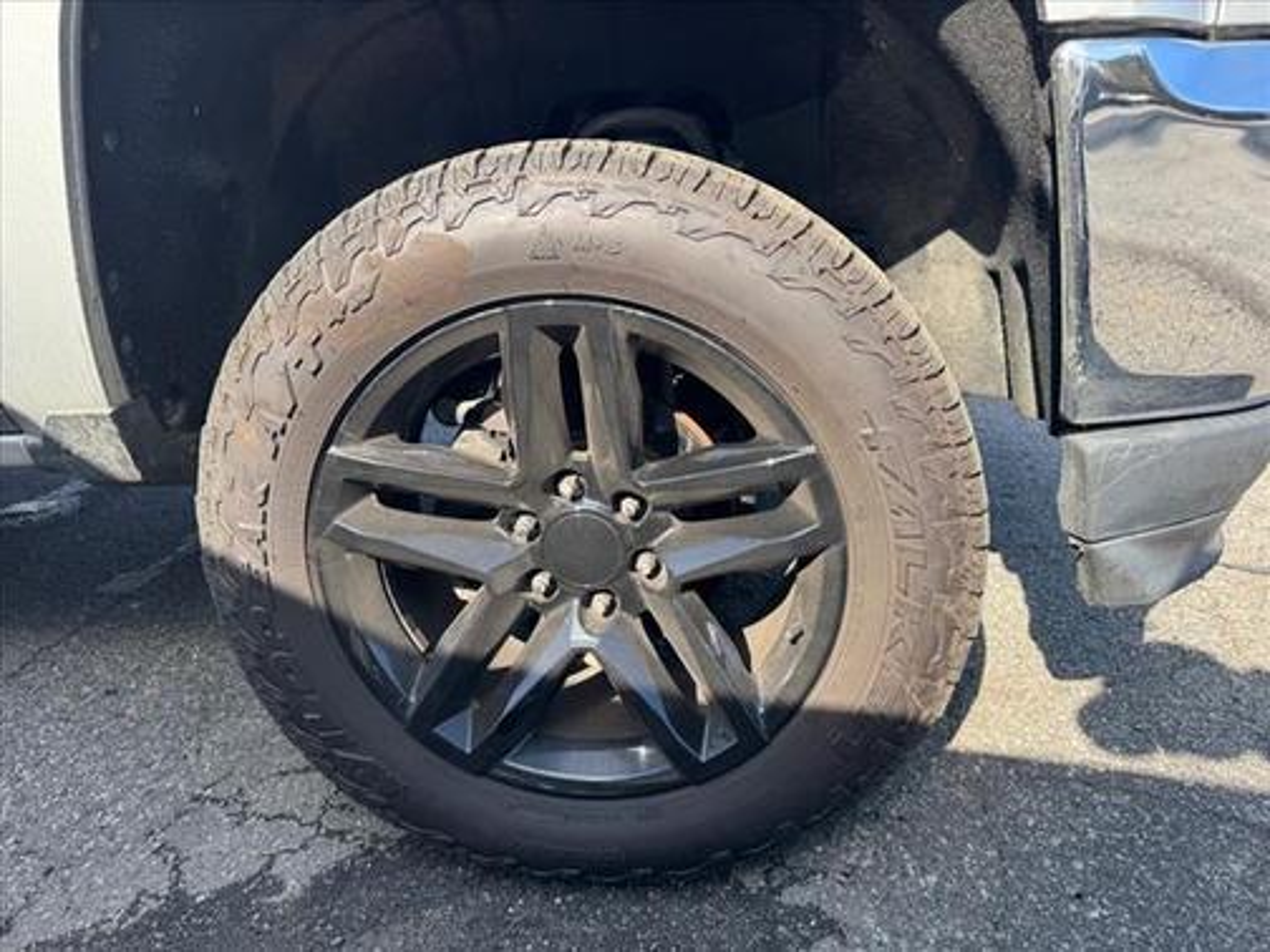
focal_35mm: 24
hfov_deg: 71.6
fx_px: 881
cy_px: 476
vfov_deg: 56.8
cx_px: 635
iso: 80
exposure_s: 1/995
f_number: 1.78
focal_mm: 6.76
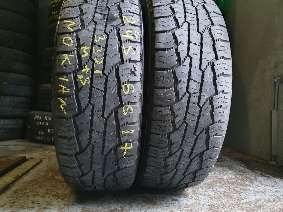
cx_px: 142
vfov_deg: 53.1
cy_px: 106
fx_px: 213
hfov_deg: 67.3
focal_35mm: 26
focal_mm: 4.32
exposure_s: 1/50
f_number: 1.5
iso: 640
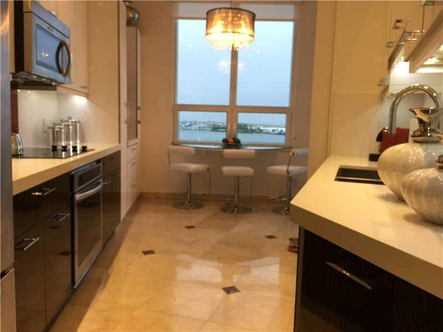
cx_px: 222
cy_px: 166
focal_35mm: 29
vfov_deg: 48.2
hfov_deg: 61.7
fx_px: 371
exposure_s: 1/30
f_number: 2.2
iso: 50
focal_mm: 4.15
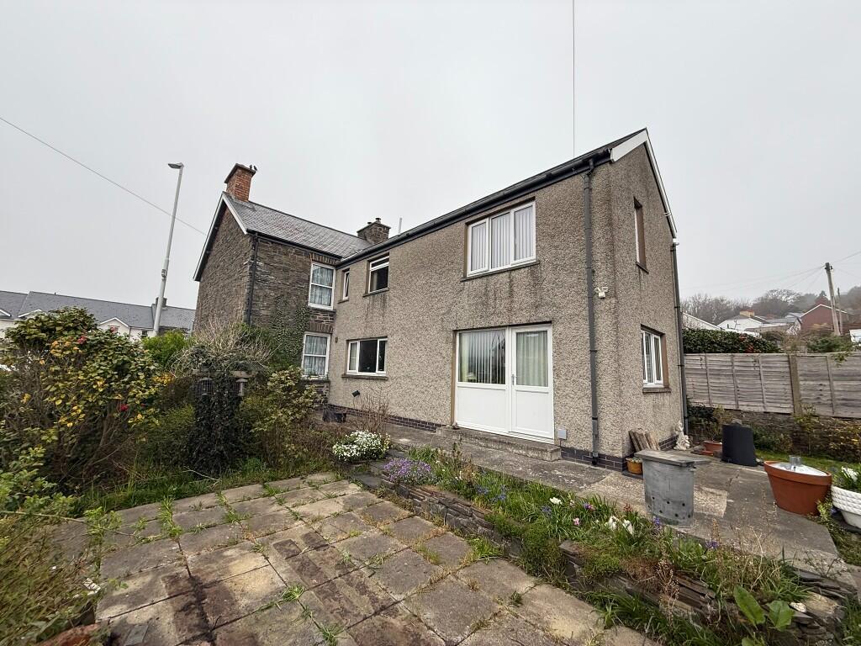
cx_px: 430
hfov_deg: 102.1
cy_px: 323
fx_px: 348
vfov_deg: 85.7
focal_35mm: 14
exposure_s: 1/363
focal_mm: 2.22
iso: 50
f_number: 2.2
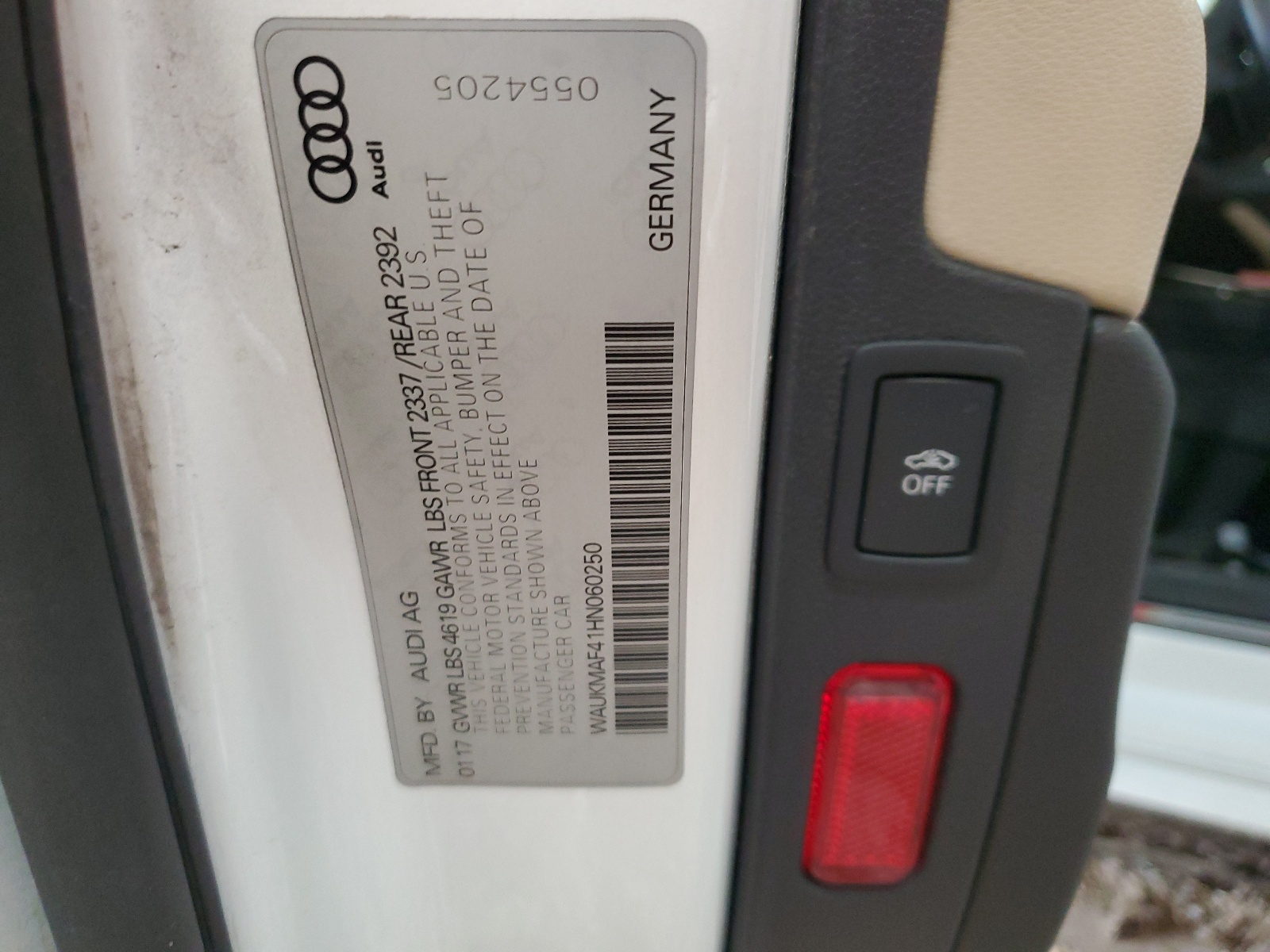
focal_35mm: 26
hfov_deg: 67.3
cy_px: 476
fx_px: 954
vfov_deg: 53.1
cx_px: 635
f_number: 1.5
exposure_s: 1/60.2
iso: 256
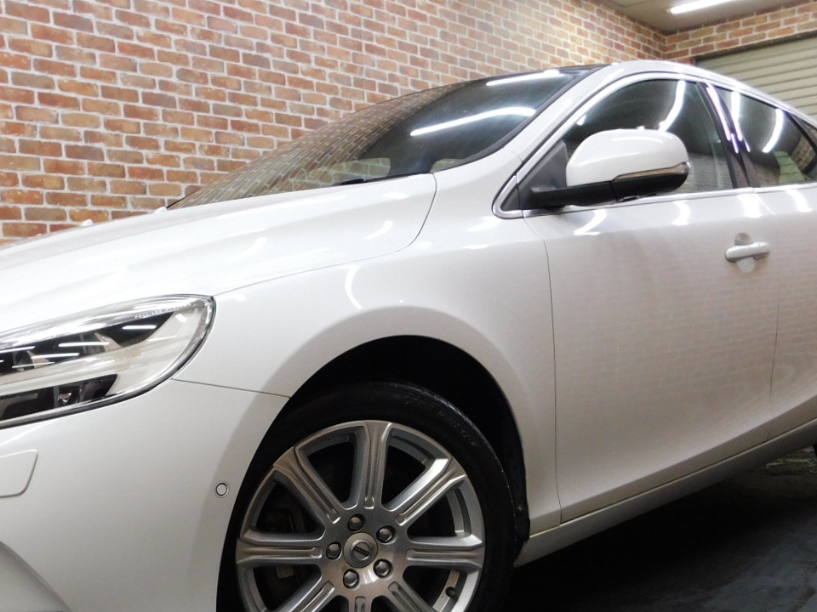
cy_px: 479
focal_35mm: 40
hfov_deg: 46.5
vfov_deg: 35.0
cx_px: 323
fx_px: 944
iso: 220
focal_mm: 4.1
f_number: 3
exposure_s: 1/30
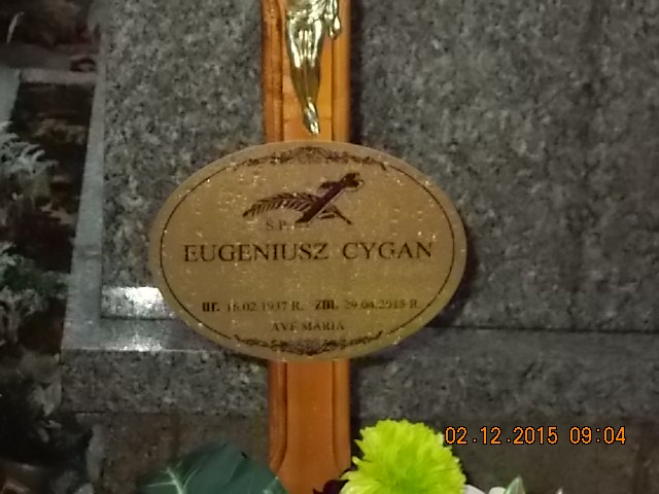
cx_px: 330
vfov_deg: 13.1
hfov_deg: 17.4
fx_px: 2151
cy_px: 247
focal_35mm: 113
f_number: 6
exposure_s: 1/60
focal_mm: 20.1
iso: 800
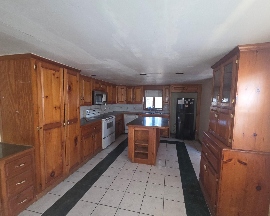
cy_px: 110
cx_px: 141
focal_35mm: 14
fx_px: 112
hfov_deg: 100.6
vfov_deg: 88.0
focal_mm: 2.2
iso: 250
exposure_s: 1/60
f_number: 2.2
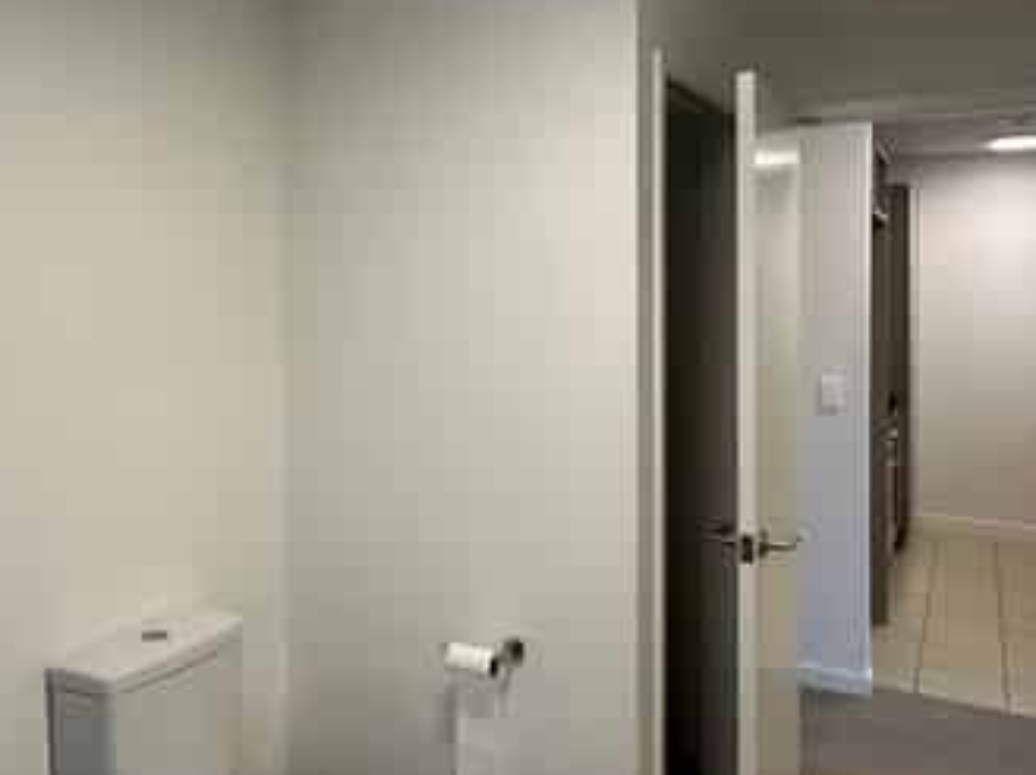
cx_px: 439
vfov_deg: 62.5
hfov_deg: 78.5
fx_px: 628
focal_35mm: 21
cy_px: 291
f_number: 2.2
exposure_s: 1/100
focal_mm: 2.22
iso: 80
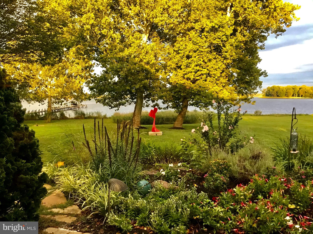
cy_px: 117
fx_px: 280
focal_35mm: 31
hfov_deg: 58.4
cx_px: 156
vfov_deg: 45.4
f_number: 2.4
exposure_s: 1/30
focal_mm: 3.3
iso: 50
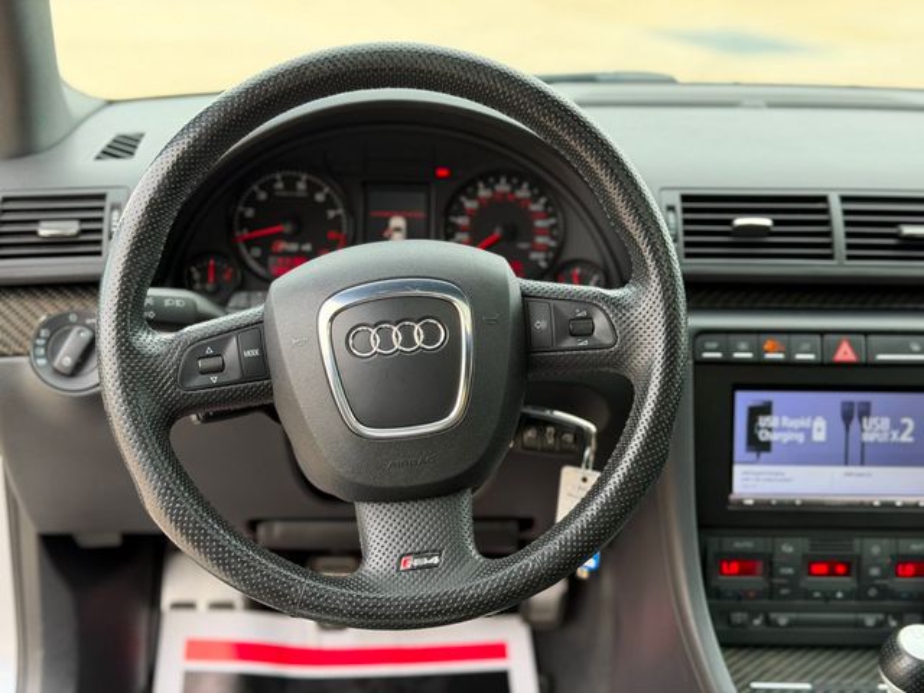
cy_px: 346
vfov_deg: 30.3
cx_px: 462
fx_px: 1281
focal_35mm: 48
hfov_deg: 39.7
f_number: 1.78
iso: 80
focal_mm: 6.76
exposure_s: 1/160
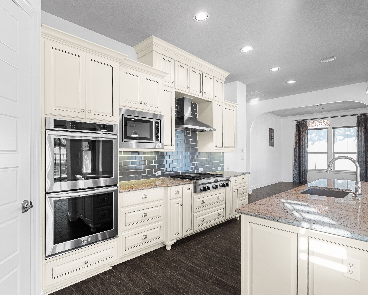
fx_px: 207
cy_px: 152
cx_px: 158
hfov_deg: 82.8
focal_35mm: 19
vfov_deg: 70.8
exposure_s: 1/8
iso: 800
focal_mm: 16
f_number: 8
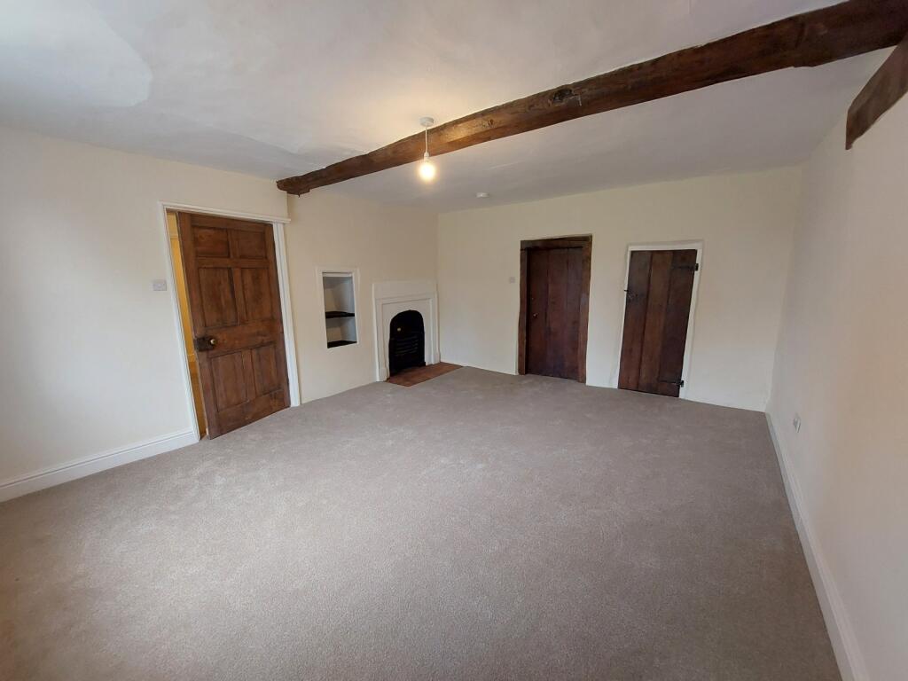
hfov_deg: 106.2
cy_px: 340
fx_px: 341
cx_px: 454
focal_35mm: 13
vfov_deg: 89.9
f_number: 2.2
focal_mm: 1.74
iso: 250
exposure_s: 1/50
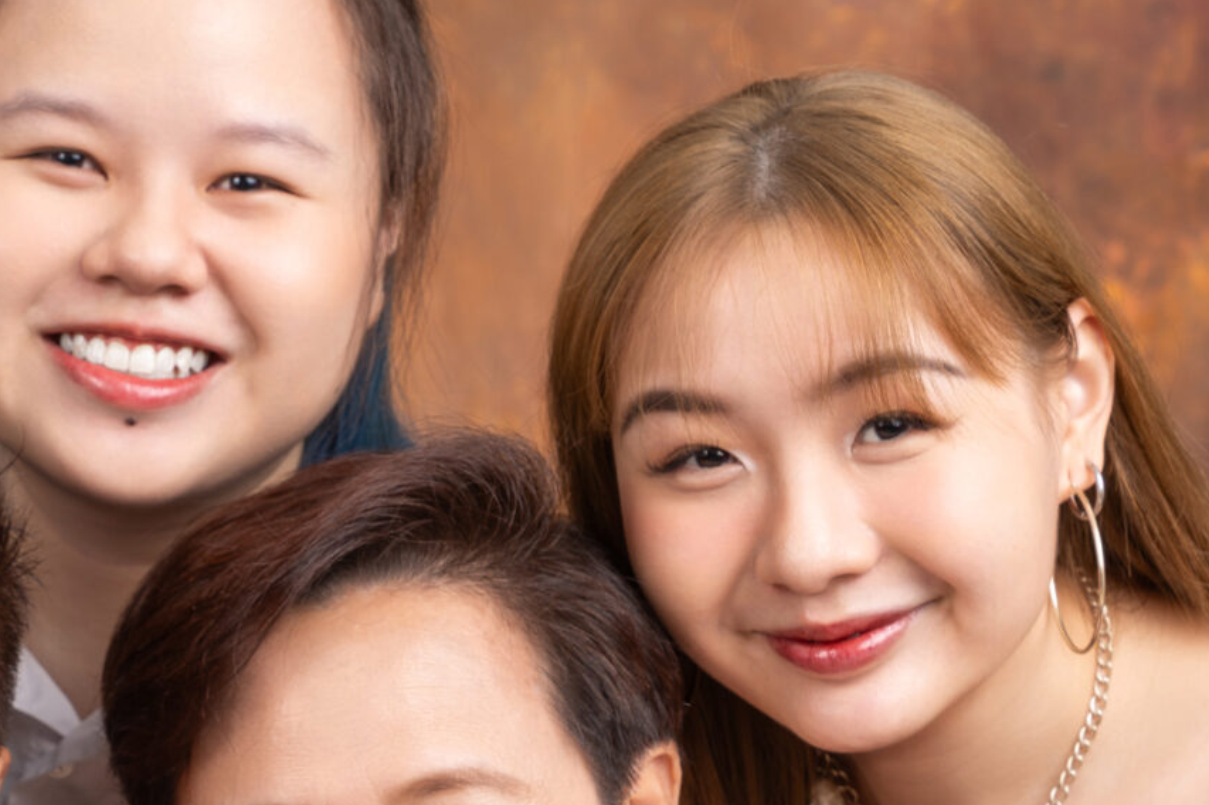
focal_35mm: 233
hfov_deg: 8.8
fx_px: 7821
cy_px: 578
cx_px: 152
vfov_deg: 5.9
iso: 100
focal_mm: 97
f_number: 8
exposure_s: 1/125
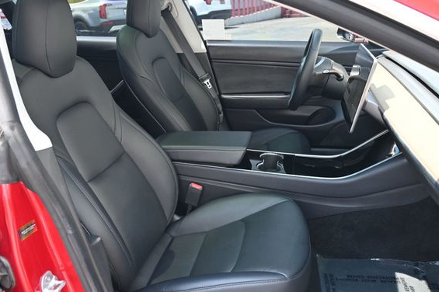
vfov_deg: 38.0
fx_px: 425
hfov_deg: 54.7
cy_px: 139
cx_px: 216
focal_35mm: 35
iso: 400
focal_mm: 20.5
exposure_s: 1/200
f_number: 3.8
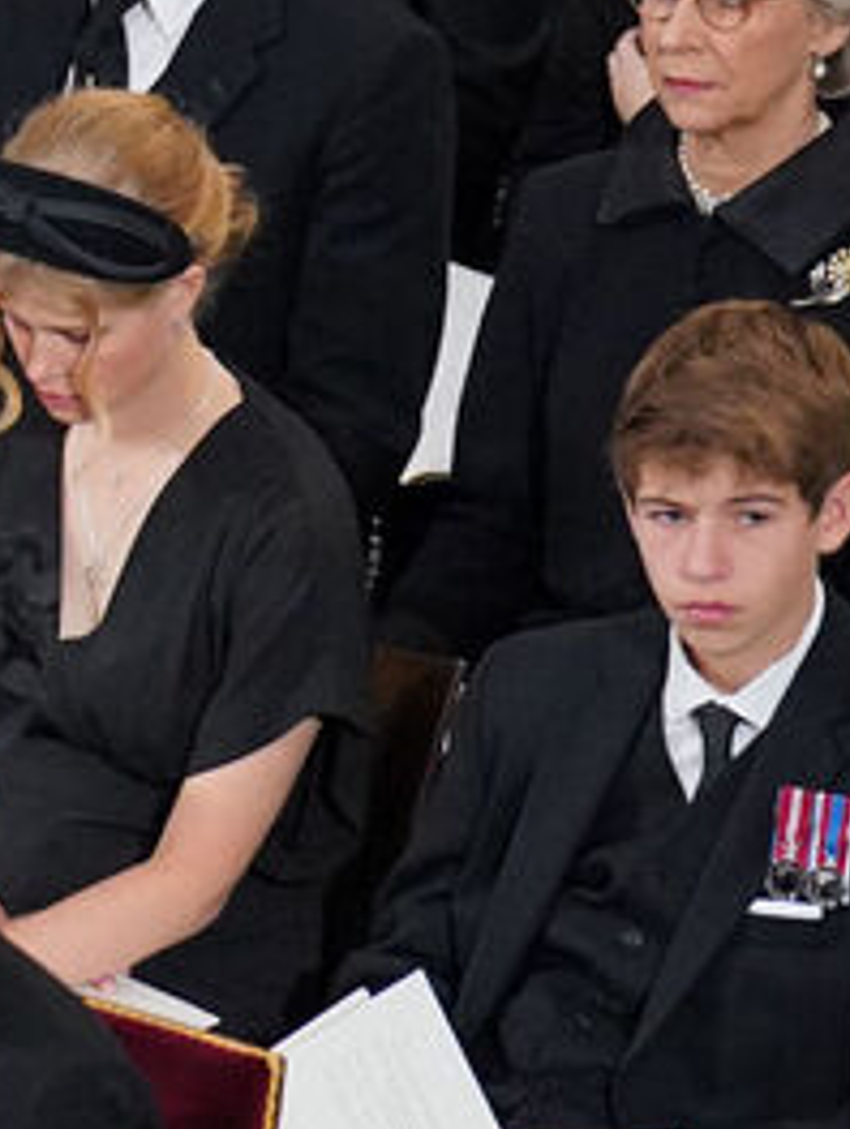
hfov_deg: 3.2
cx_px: -1533
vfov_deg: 4.3
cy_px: 1013
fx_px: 15024
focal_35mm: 460
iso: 5000
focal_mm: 105
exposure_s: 1/250
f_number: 2.8
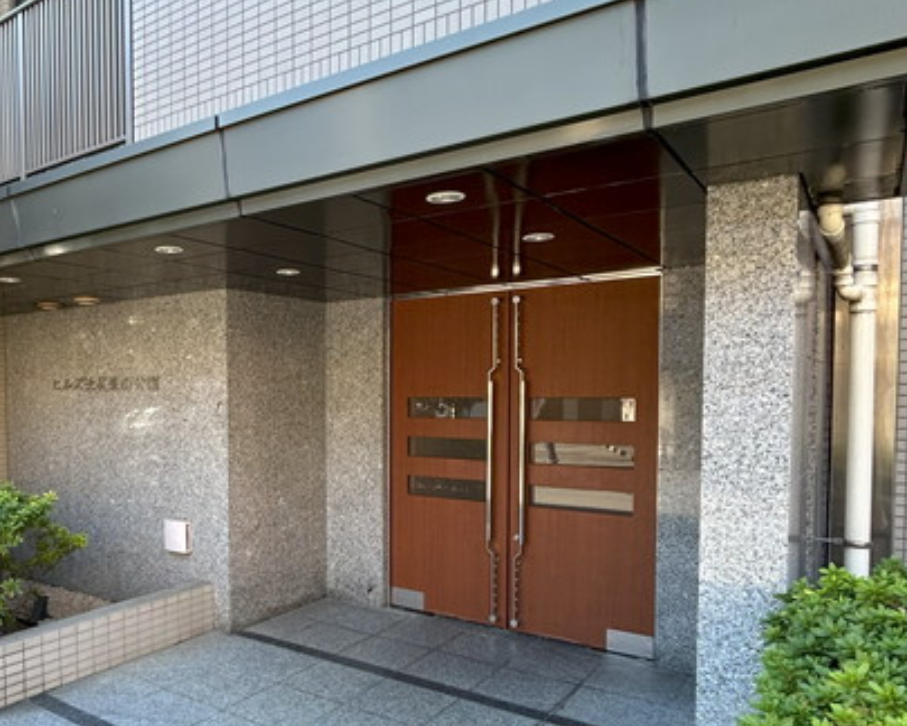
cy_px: 421
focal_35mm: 27
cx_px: 291
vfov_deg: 52.9
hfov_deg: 62.2
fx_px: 725
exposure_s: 1/99
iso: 100
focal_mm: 1.54
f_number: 2.4
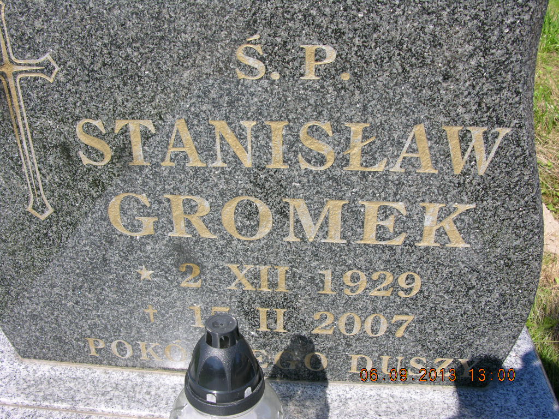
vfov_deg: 40.7
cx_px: 280
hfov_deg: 52.6
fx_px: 565
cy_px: 210
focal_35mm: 35
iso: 50
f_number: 5.6
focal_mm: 8.9
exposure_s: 1/190
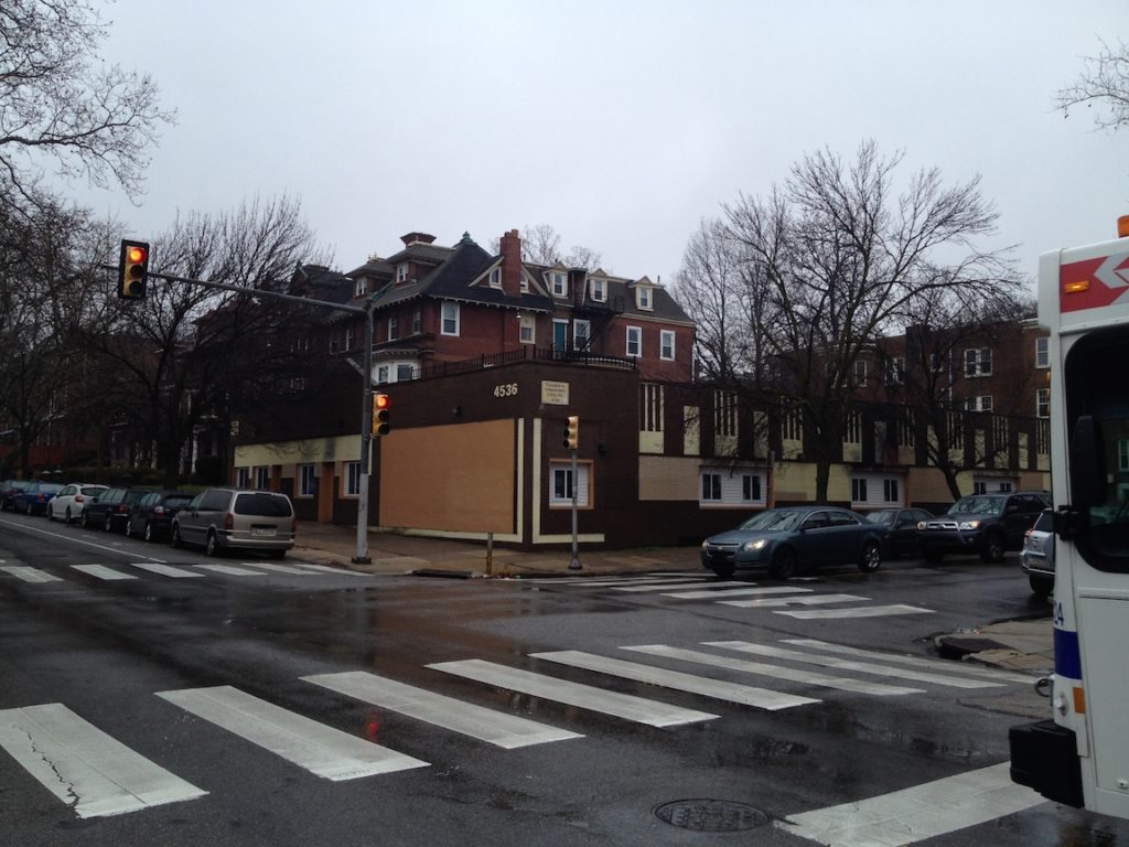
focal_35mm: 35
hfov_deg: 52.6
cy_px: 424
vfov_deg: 40.7
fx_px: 1142
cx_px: 564
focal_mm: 4.28
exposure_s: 1/615
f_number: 2.4
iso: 50
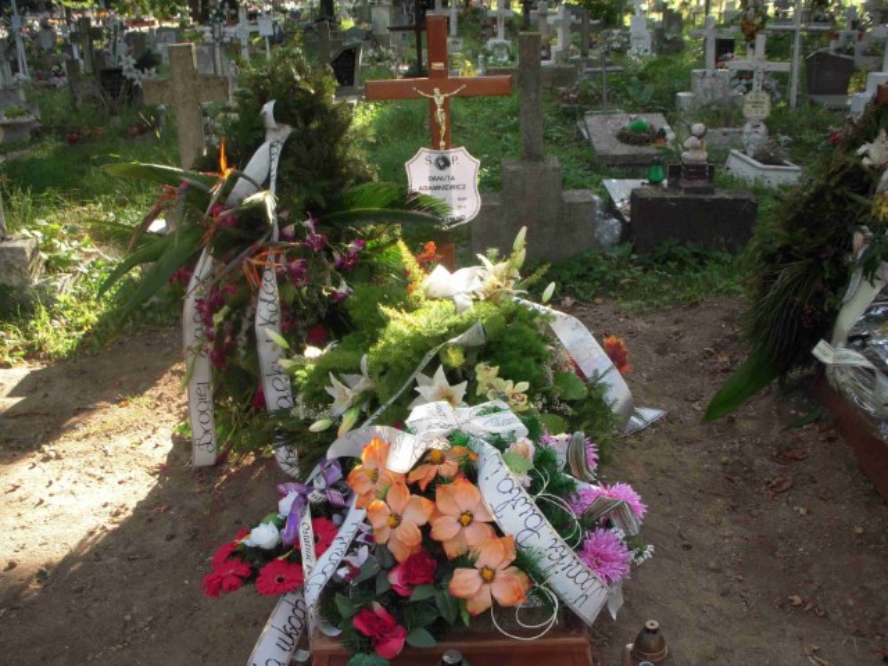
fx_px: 975
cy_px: 333
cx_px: 444
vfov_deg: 37.7
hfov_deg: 49.0
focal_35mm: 38
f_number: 3.3
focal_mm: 6.3
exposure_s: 1/80
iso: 100
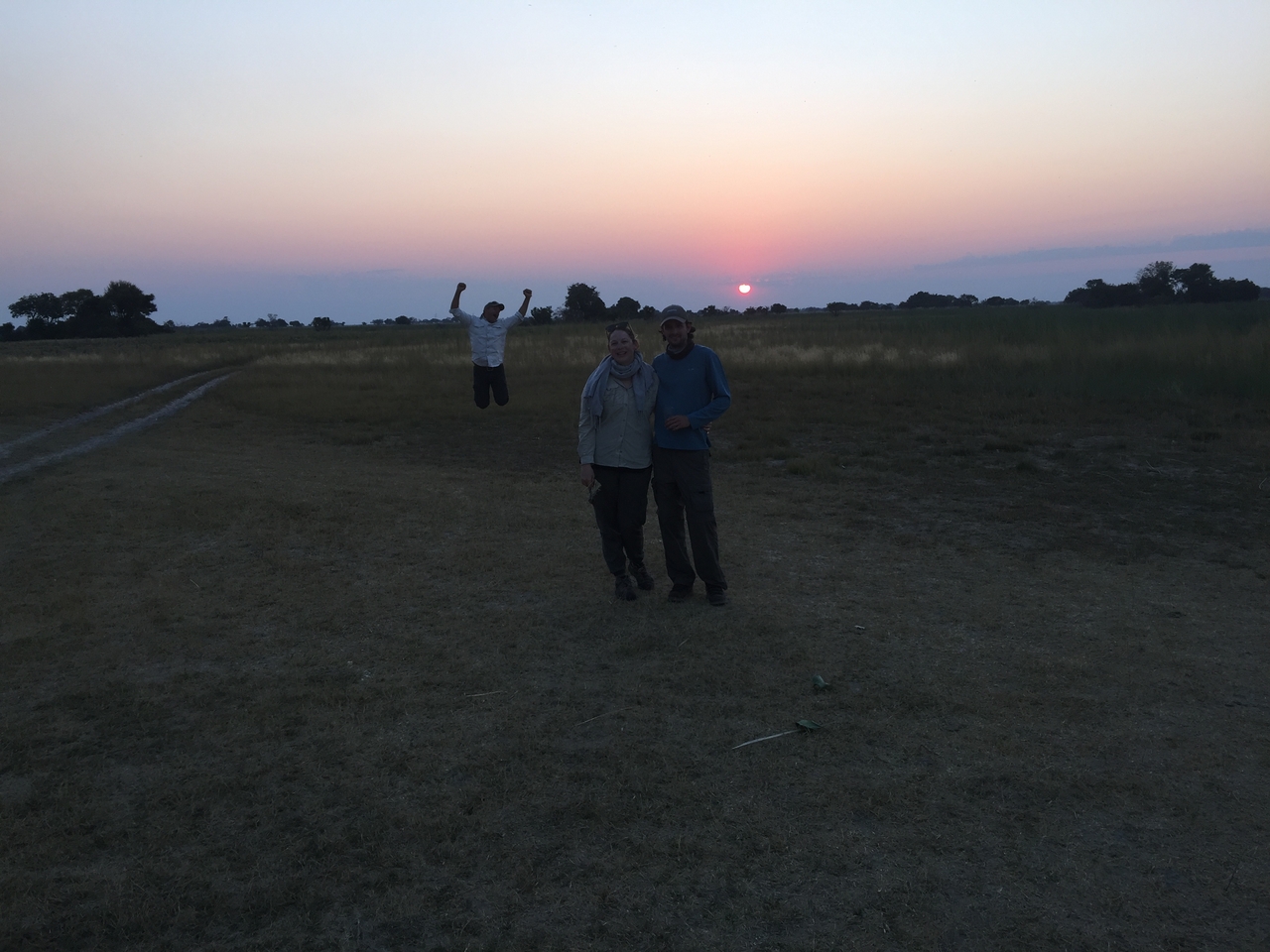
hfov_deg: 61.7
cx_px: 635
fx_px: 1064
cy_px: 476
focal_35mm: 29
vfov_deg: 48.2
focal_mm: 4.15
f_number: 2.2
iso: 32
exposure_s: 1/170
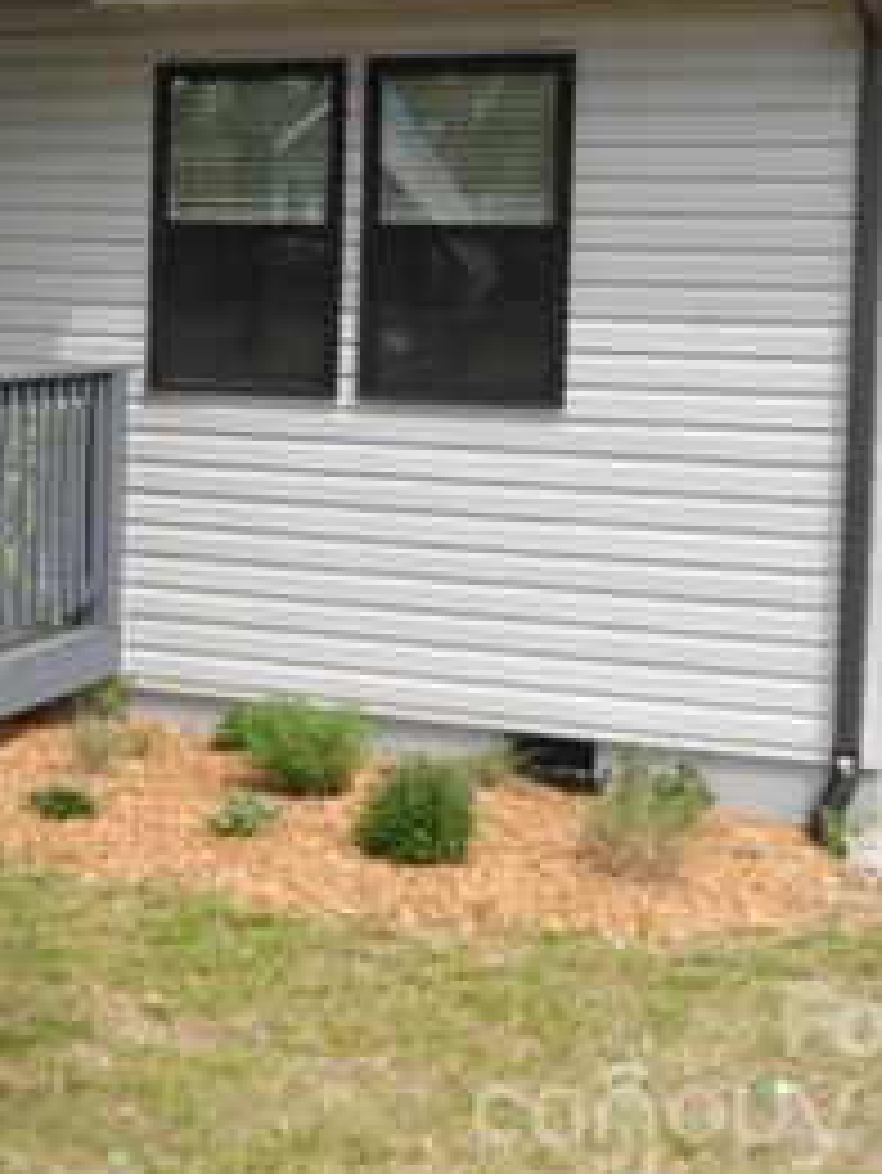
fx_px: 2274
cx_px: 9
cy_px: 353
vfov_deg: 28.7
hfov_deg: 21.2
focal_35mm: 67
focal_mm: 6.5
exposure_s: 1/350
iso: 80
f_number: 3.5
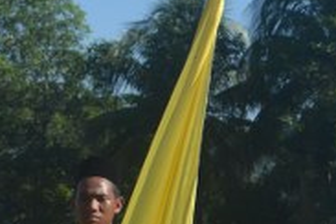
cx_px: 187
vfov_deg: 5.5
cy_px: 196
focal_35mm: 249
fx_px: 2324
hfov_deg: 8.3
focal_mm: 38
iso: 100
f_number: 8
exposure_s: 1/250
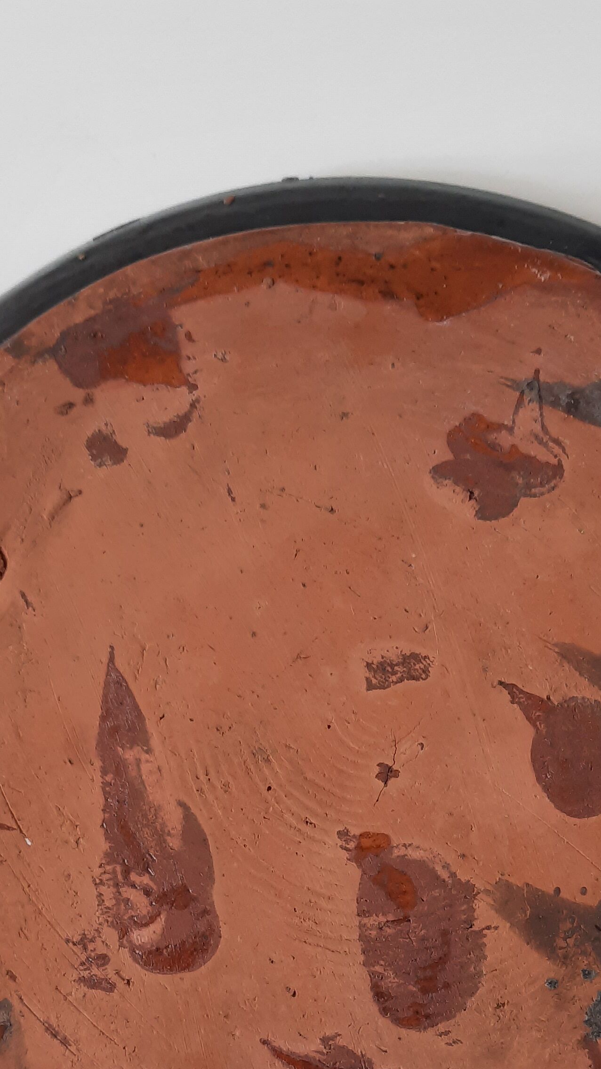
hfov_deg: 24.9
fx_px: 1360
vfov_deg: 41.3
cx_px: 345
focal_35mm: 48
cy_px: 830
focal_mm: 4.6
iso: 80
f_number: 2
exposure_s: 1/50
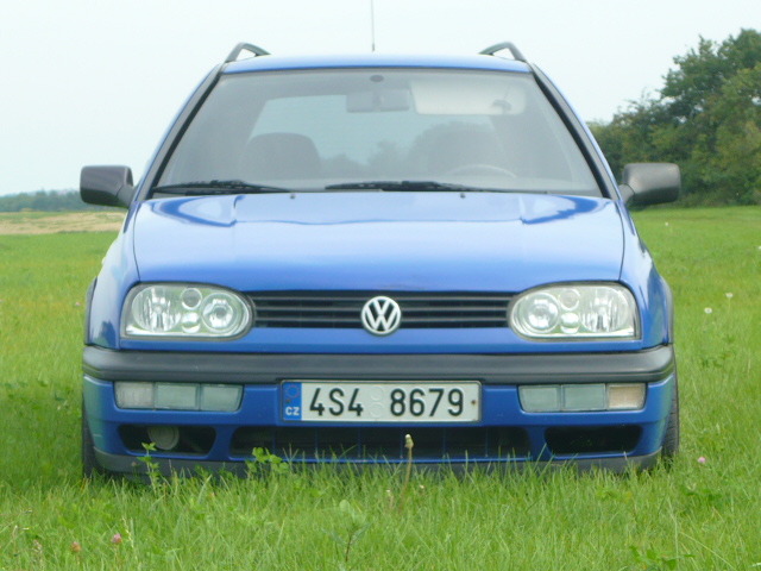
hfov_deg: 17.4
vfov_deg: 13.1
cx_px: 380
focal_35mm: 113
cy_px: 286
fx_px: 2484
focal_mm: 11.7
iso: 100
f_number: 4
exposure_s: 1/250
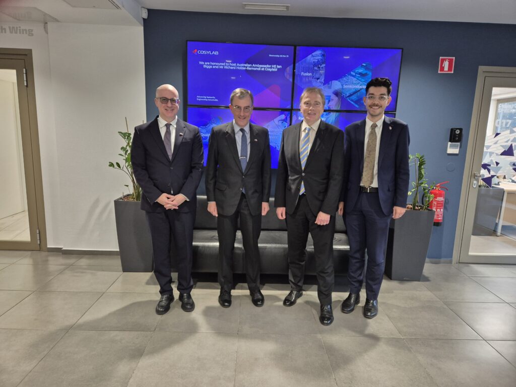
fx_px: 343
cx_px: 258
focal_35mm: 23
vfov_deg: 58.9
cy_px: 194
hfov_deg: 73.9
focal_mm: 5.4
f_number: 1.8
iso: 640
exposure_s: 1/60
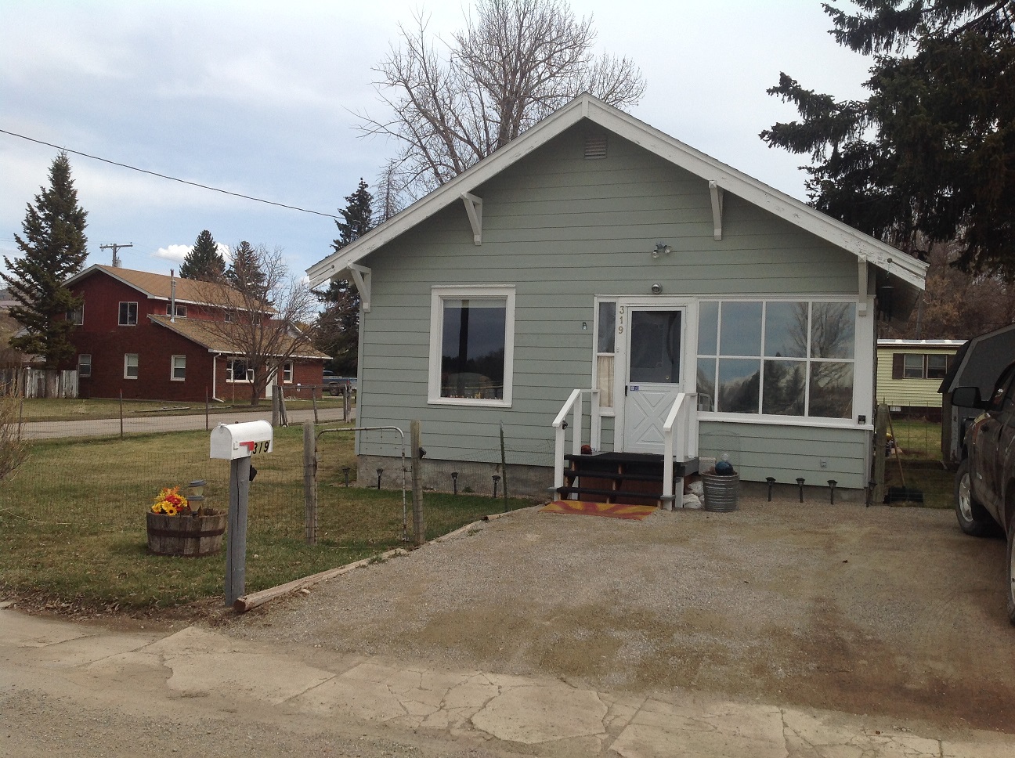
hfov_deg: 52.7
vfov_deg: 40.6
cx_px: 508
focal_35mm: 35
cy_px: 379
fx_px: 1025
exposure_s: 1/2326
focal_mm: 4.28
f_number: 2.4
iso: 50
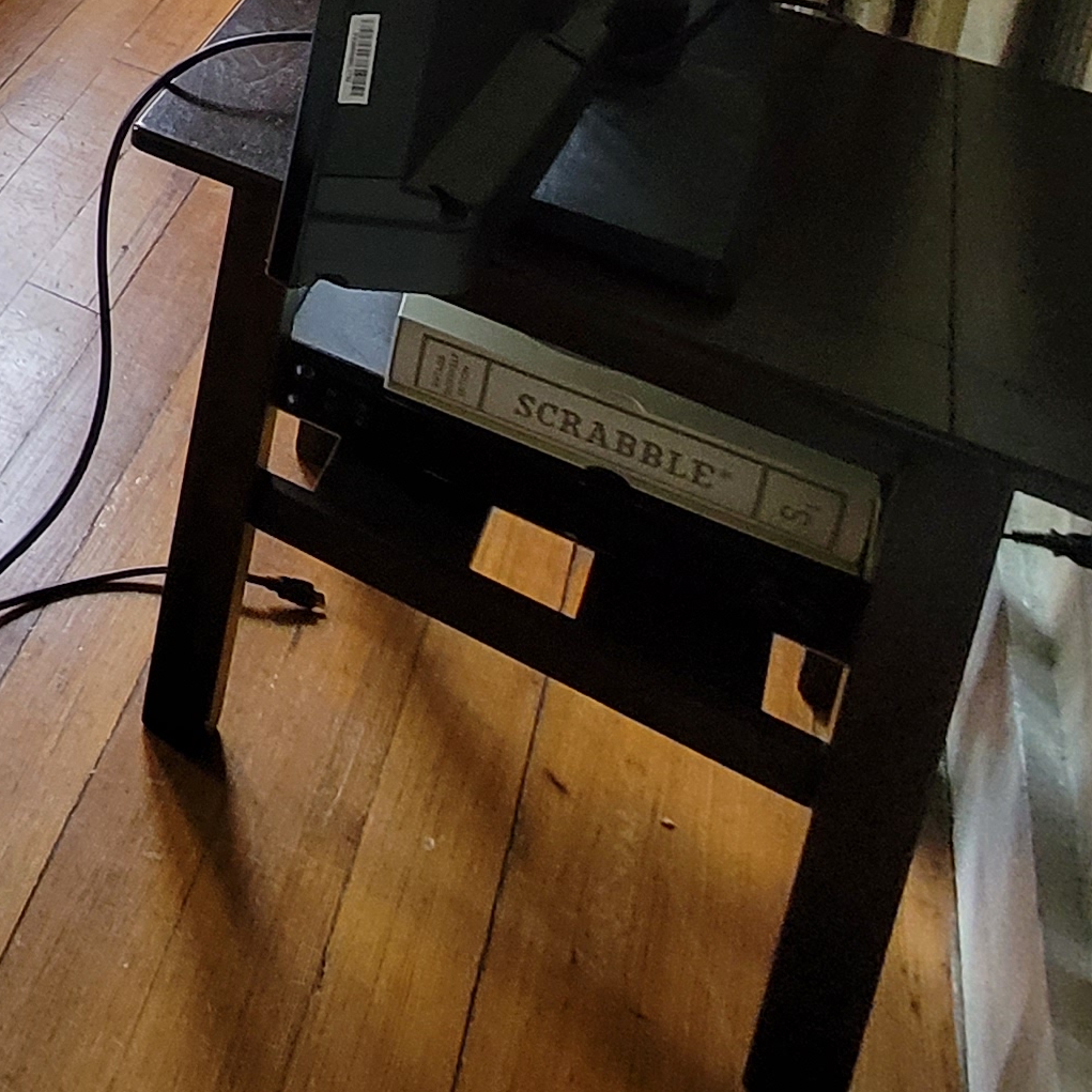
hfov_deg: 23.7
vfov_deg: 27.6
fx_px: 1606
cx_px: -766
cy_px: -489
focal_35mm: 45
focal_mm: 2.2
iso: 200
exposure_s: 1/60
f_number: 2.2
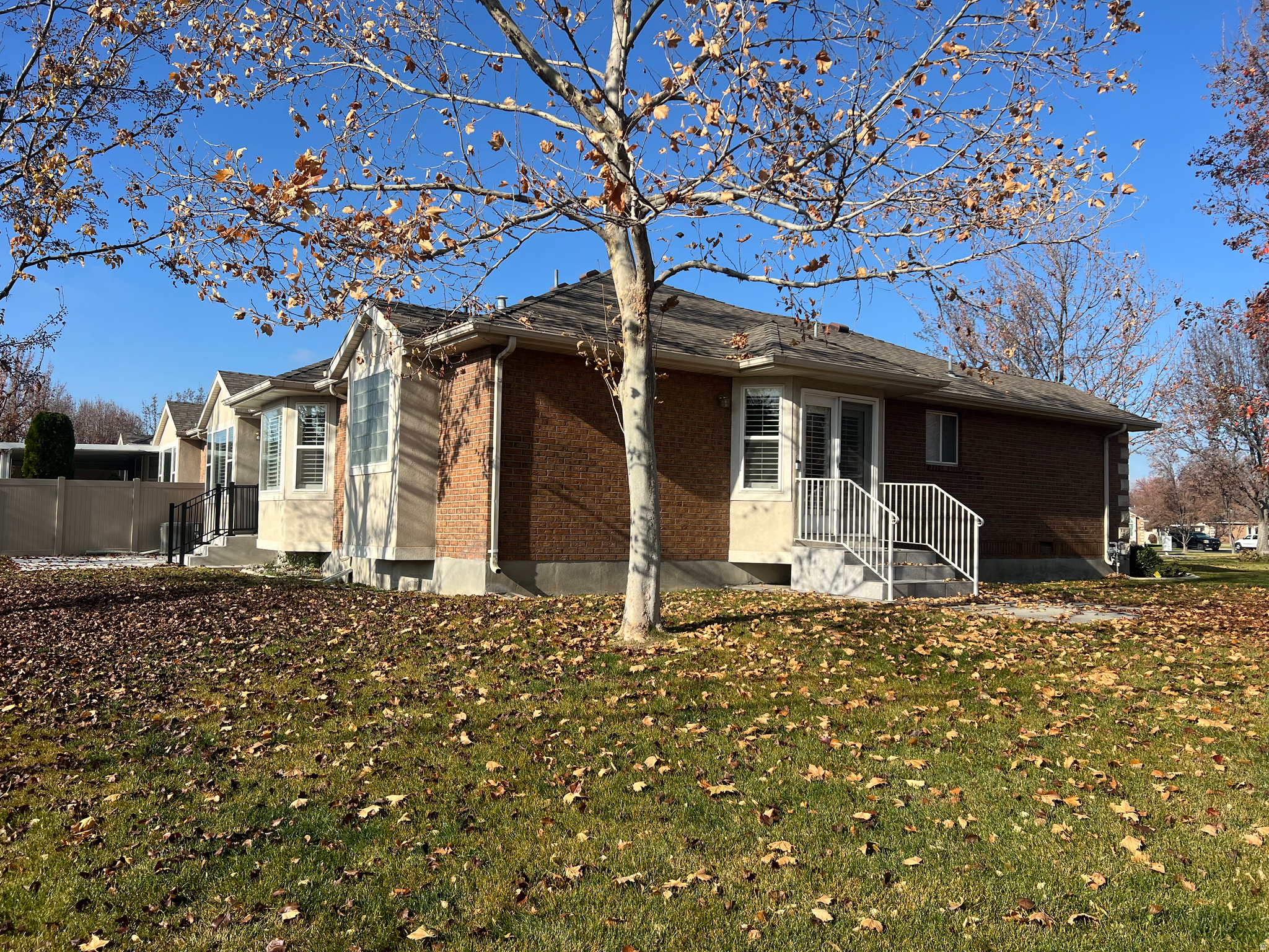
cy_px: 476
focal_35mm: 26
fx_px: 953
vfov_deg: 53.1
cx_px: 634
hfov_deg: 67.3
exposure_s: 1/3257
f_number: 1.5
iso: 50
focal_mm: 5.7
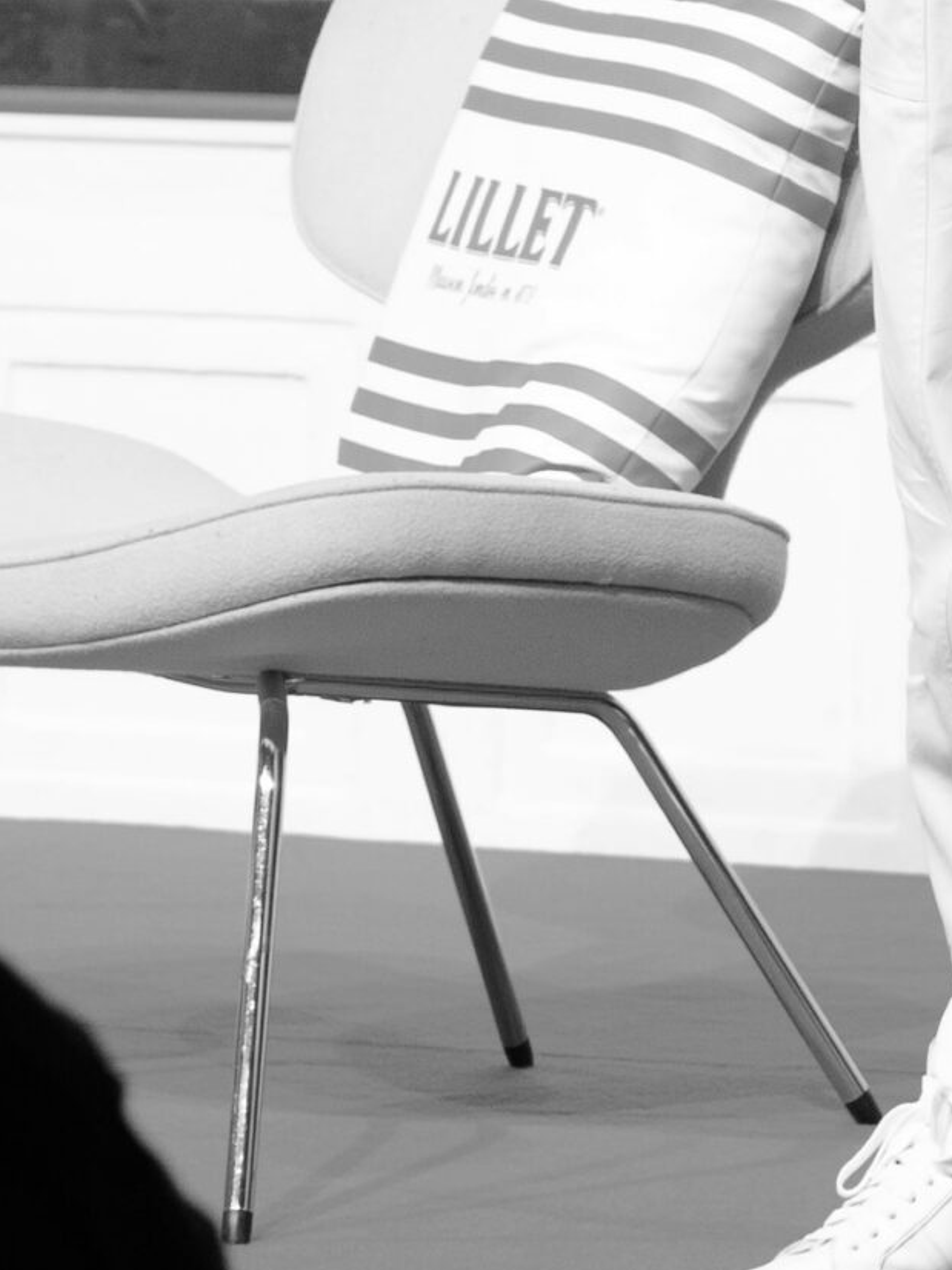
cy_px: -419
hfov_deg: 4.5
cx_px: 733
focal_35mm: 334
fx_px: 12244
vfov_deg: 5.9
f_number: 2.8
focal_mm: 75
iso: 800
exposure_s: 1/200
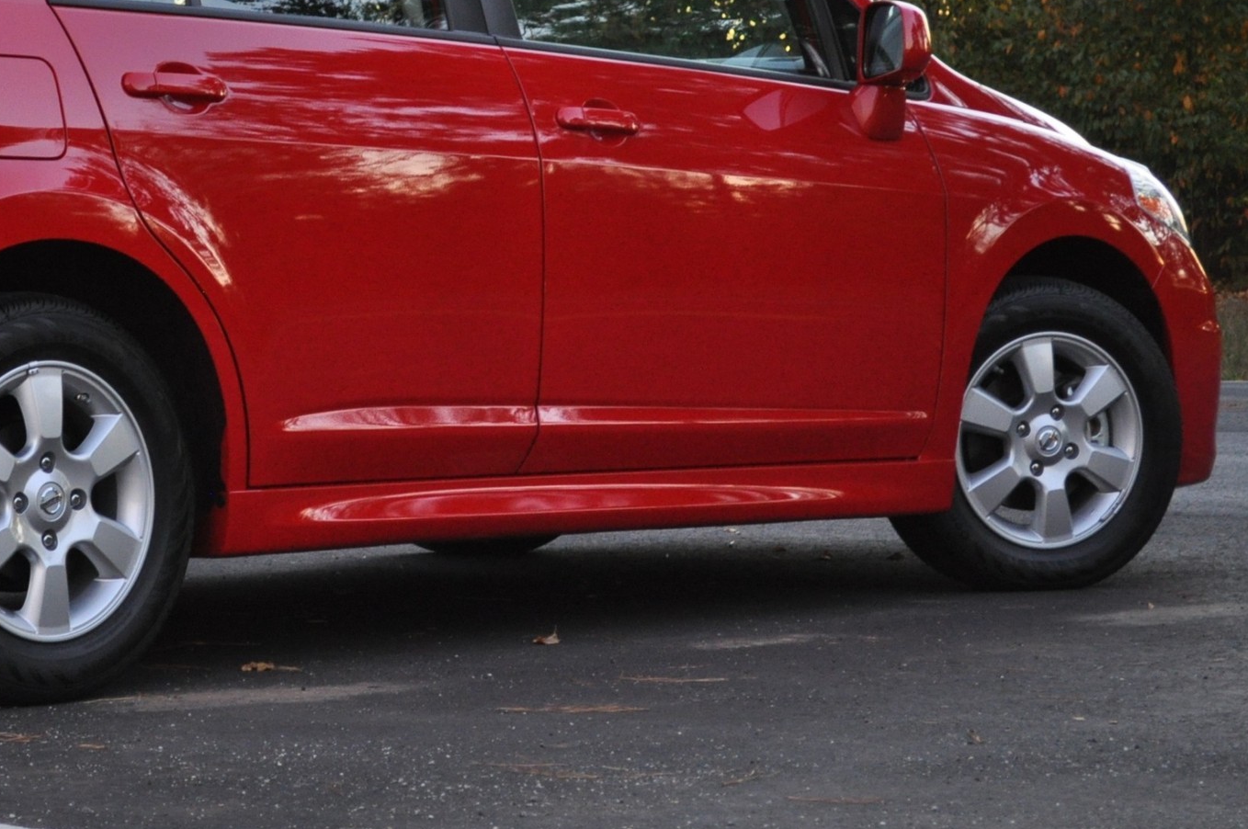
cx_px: 179
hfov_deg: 17.5
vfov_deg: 11.7
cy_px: 192
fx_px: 4016
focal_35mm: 116
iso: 800
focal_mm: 42
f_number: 5.3
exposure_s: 1/40
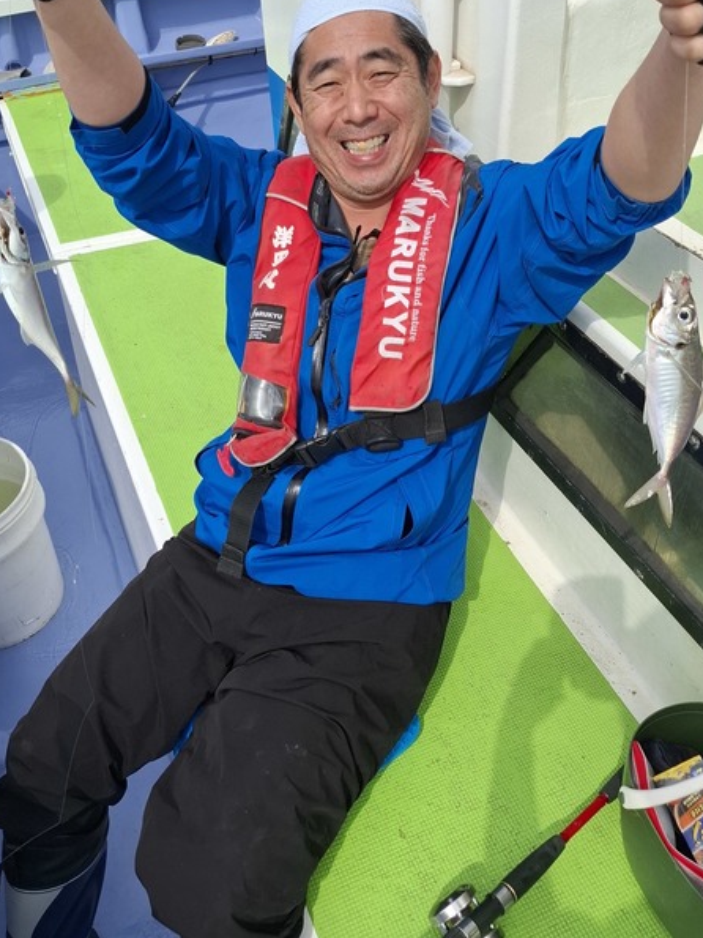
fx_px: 894
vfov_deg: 55.2
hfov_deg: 42.9
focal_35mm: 33
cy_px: 404
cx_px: 334
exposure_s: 1/3175
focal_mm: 5.54
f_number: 1.8
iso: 50
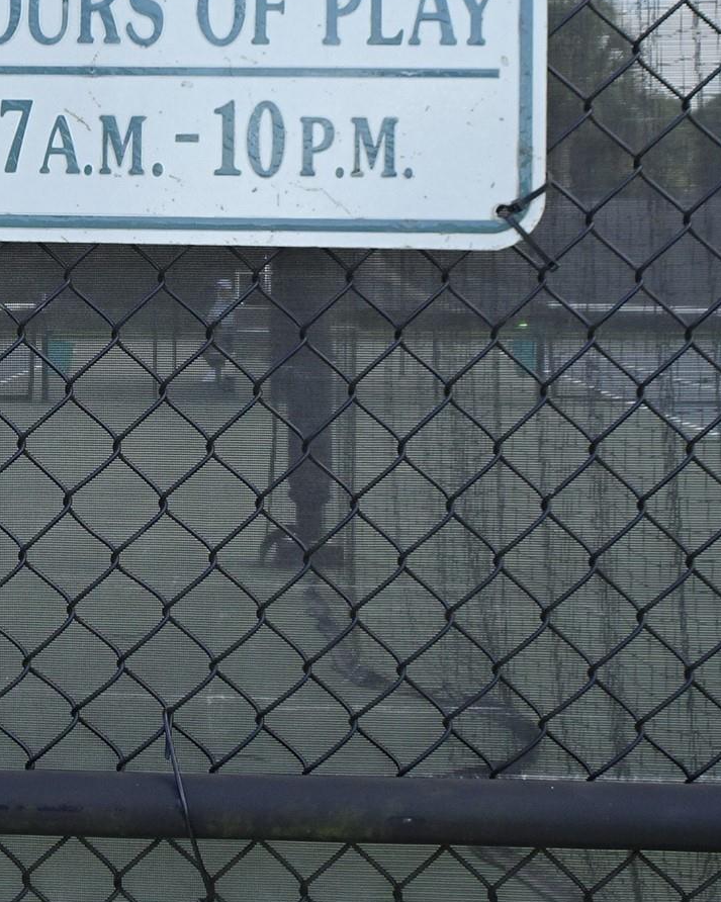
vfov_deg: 28.7
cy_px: 212
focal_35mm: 65
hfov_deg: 23.0
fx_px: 1735
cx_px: 109
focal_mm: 4.92
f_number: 3.5
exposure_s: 1/160
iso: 80
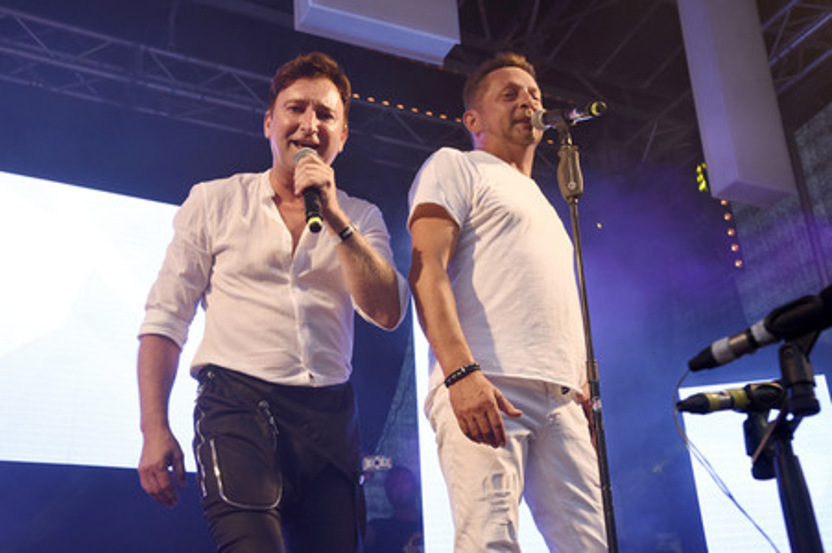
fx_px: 1062
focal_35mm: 46
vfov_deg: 29.2
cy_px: 276
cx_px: 416
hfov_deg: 42.8
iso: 1250
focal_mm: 46
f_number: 8
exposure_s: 1/160
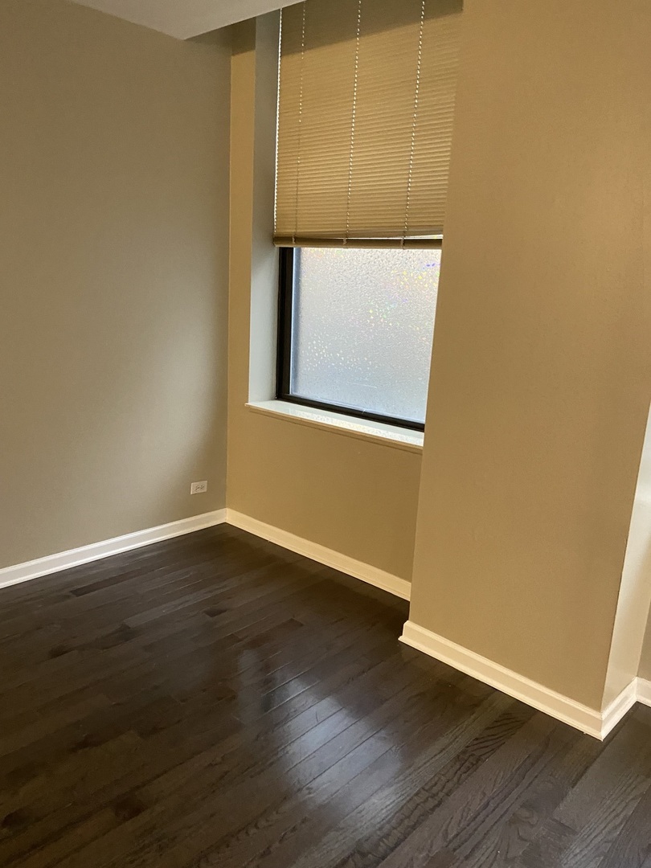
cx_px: 326
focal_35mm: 26
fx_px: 652
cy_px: 434
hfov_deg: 53.1
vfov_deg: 67.3
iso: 500
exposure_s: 1/40
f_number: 1.8
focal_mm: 4.25
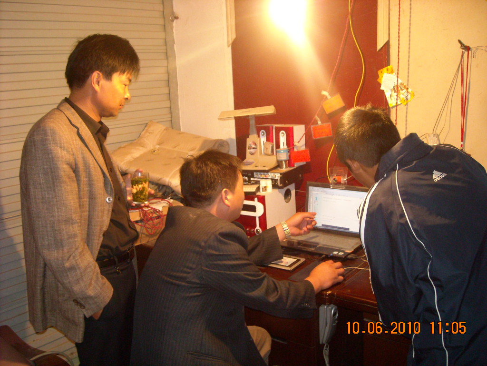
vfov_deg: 40.7
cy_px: 183
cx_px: 244
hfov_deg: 52.6
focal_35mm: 35
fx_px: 492
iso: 400
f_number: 2.8
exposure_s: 1/30
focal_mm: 5.7
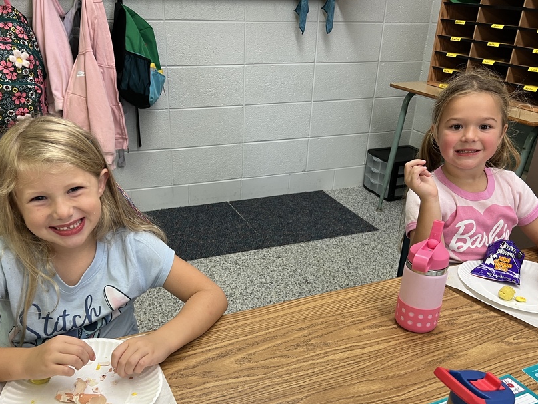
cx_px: 258
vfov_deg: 42.7
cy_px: 244
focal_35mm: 33
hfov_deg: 55.3
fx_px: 513
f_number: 1.5
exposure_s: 1/60
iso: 100
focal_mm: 5.7
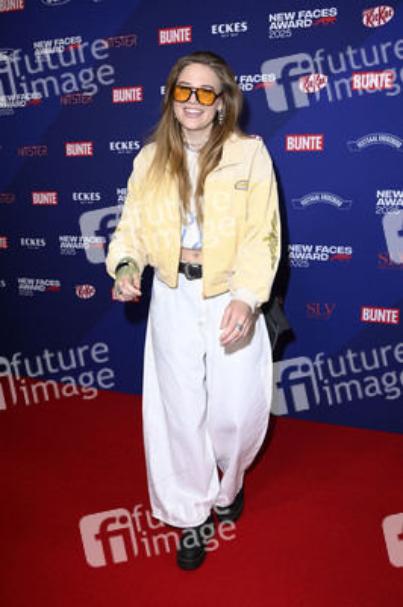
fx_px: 538
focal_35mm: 32
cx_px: 202
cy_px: 304
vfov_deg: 58.8
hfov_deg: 41.0
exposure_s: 1/250
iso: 640
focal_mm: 32
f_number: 5.6
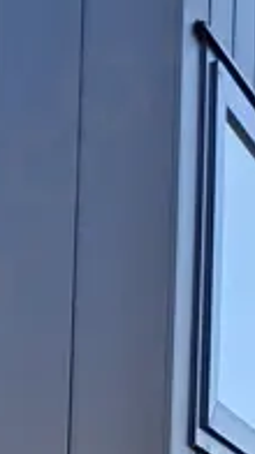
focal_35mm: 131
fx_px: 1577
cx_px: -440
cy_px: 815
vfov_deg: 14.4
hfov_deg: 8.2
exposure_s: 1/424
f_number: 1.8
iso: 50
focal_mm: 5.54
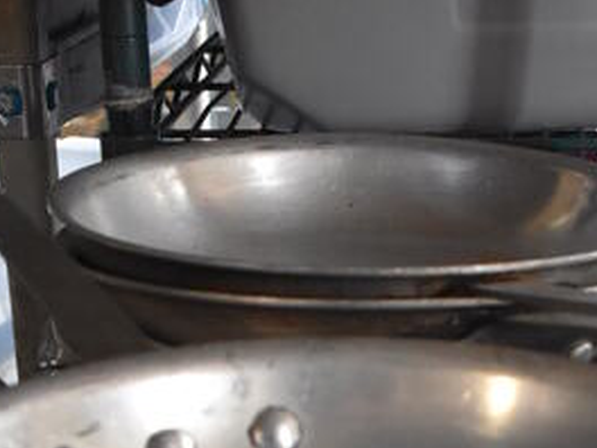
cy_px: 684
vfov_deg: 15.1
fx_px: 1552
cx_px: 409
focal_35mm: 90
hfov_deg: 21.7
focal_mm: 18
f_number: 3.5
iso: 3200
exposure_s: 1/125
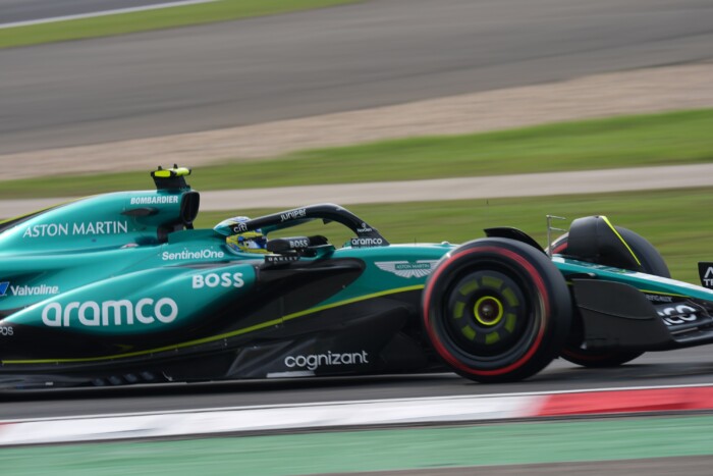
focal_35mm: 400
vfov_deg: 3.4
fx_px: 7923
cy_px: 238
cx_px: 356
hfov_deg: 5.2
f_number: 11
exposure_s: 1/125
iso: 125
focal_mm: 400
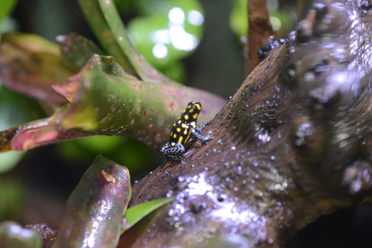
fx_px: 2067
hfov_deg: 10.3
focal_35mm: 200
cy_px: 124
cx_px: 186
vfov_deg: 6.9
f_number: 6.3
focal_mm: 200
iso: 500
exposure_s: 1/50
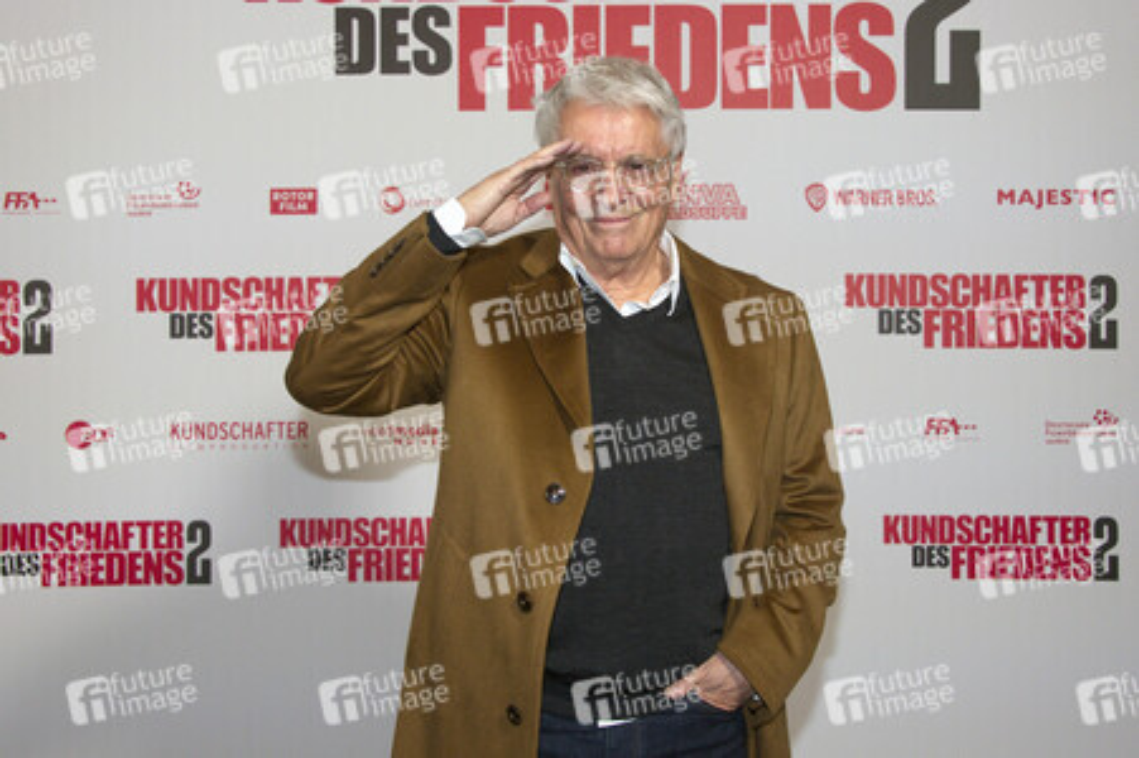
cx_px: 570
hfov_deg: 48.5
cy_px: 379
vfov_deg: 33.4
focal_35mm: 40
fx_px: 1265
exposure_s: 1/125
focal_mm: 40
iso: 1600
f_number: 6.3
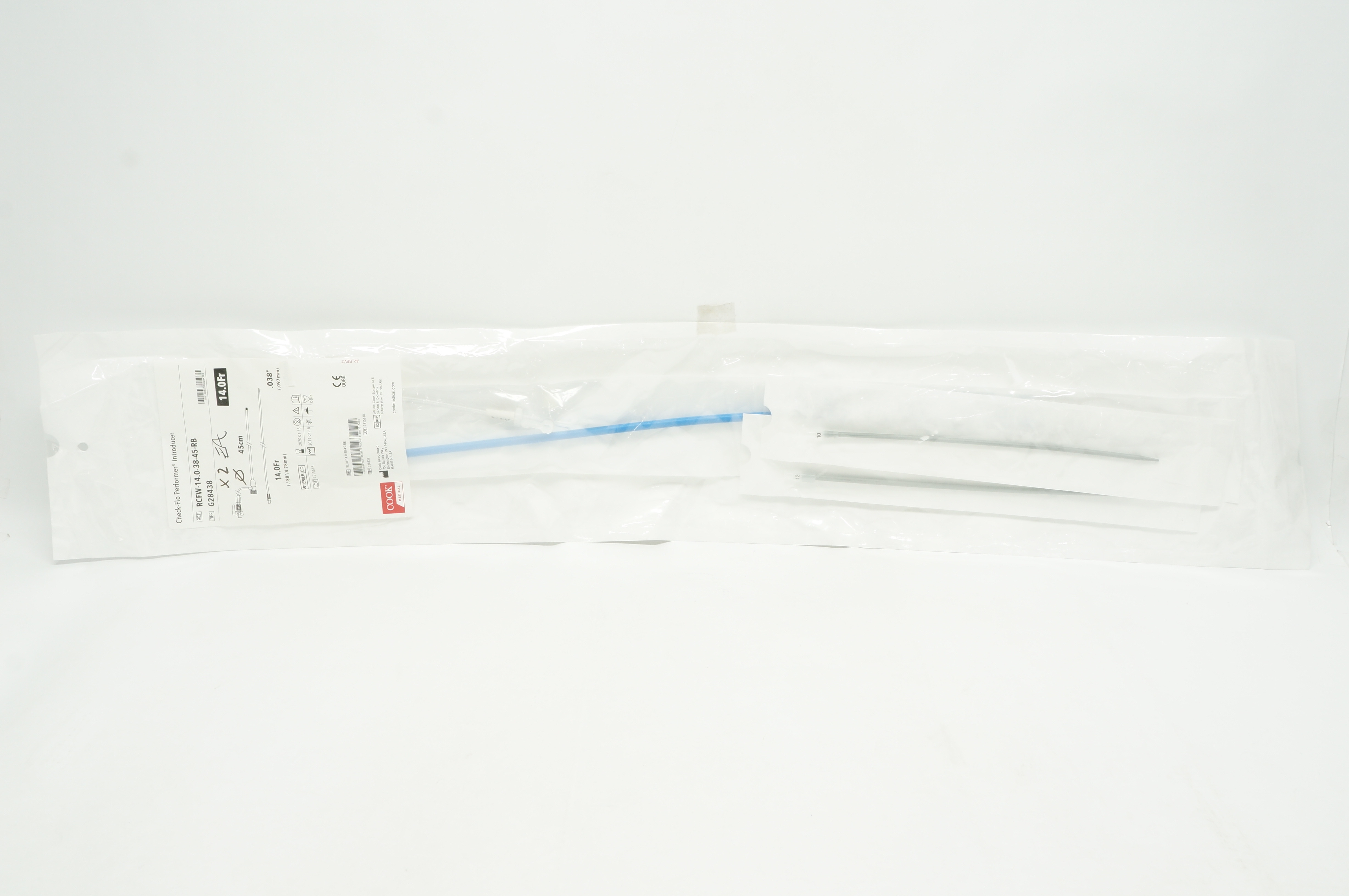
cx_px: 674
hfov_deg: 53.2
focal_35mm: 36
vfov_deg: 36.8
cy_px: 448
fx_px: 1348
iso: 400
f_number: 11
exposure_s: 1/15
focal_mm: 24
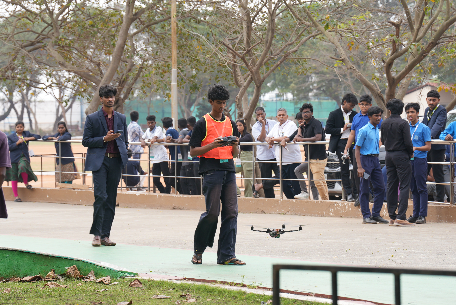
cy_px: 152
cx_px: 228
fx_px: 2535
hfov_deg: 10.3
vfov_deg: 6.9
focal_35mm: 200
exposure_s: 1/100
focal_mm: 200
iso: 200
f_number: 9
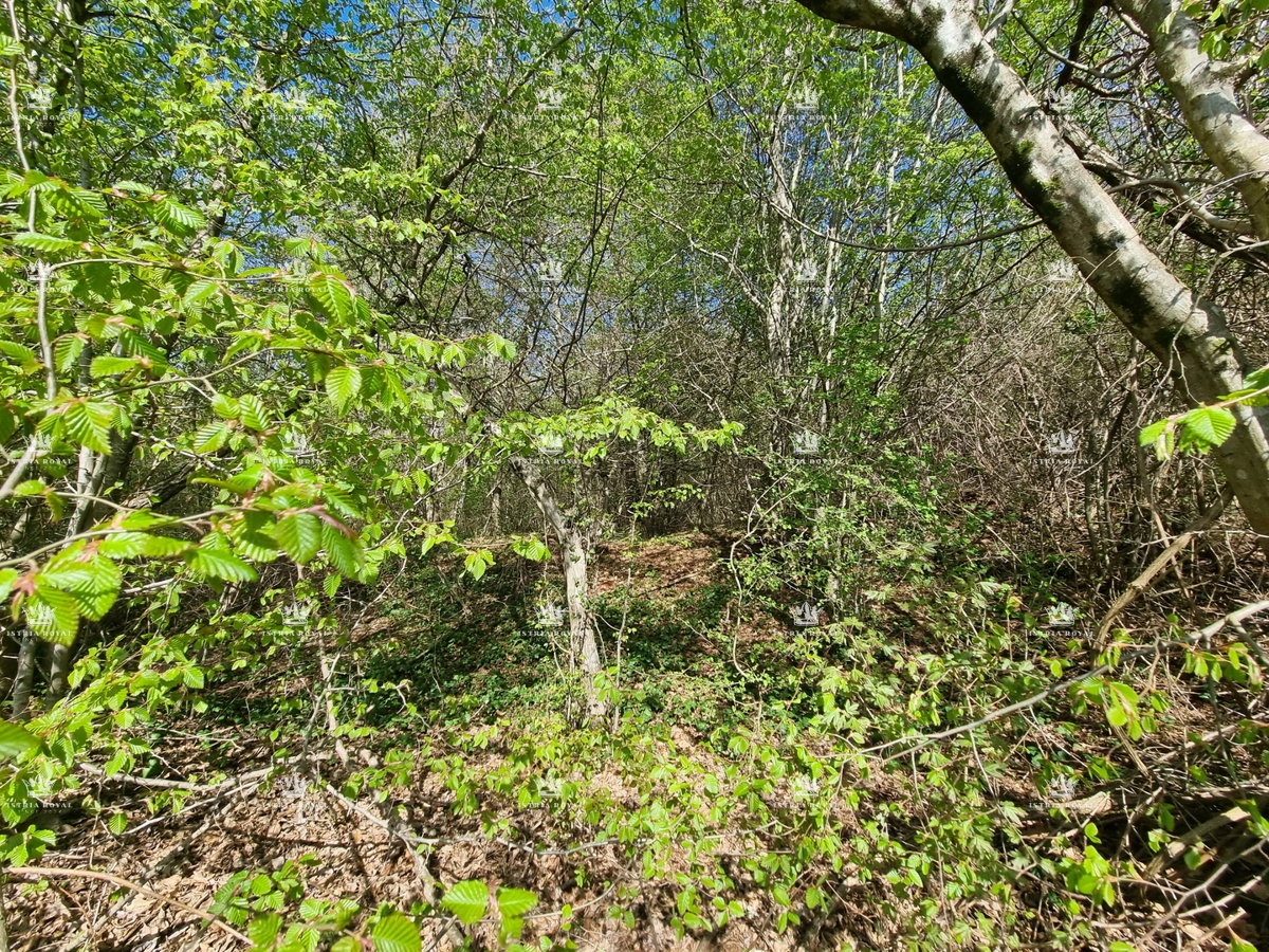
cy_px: 476
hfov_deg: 106.2
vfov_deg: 89.9
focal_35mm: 13
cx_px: 634
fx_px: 477
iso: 50
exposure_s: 1/770
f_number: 2.2
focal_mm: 2.2
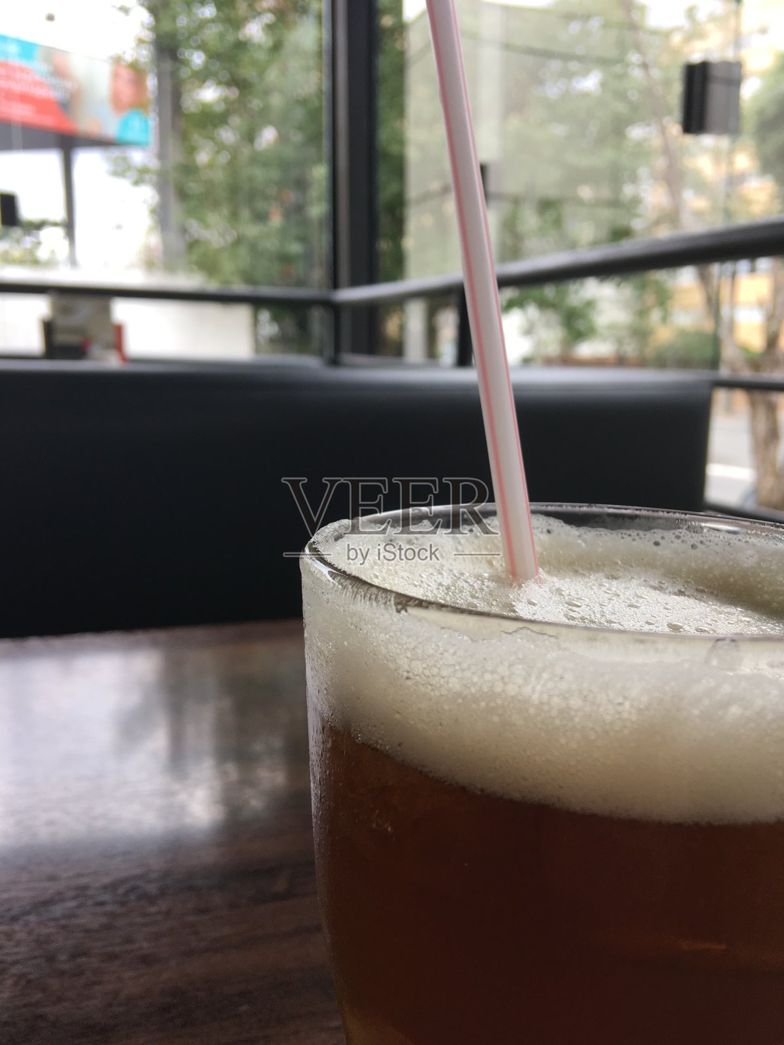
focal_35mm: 29
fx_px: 876
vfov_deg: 61.7
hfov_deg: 48.2
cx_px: 392
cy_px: 522
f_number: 2.2
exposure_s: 1/207
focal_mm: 4.15
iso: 25
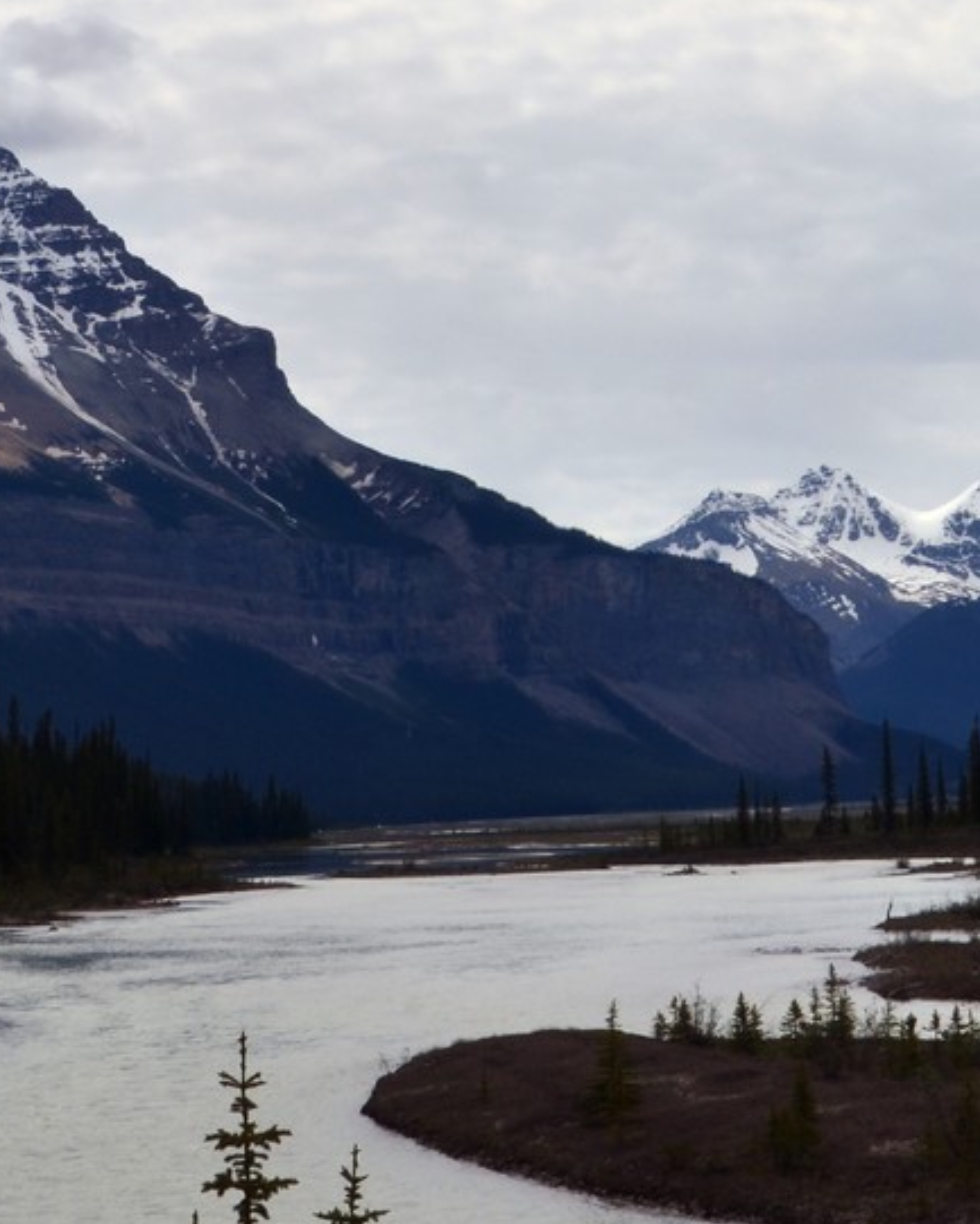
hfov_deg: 15.6
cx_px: 875
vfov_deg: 19.4
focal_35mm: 97
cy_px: 204
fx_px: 3531
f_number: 22
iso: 100
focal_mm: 23
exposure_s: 1/40
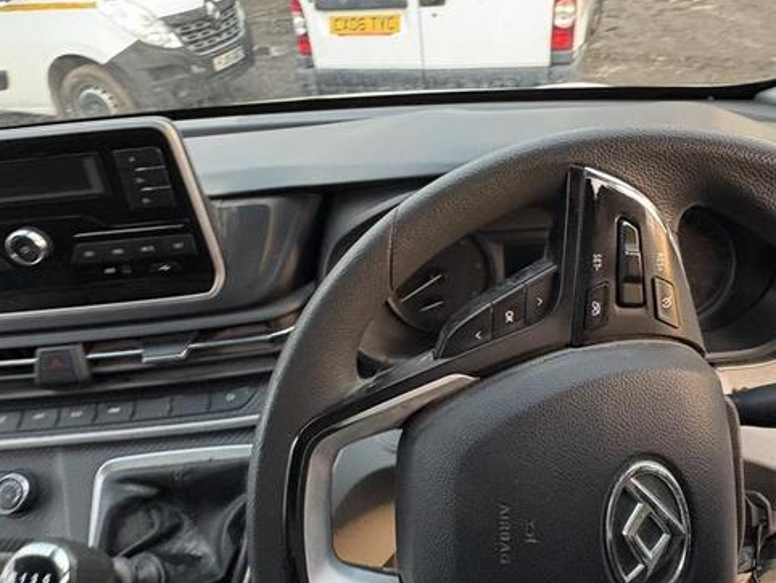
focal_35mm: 26
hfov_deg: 67.2
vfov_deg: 53.1
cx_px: 415
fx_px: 583
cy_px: 275
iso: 500
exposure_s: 1/60
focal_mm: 2.22
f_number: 2.2
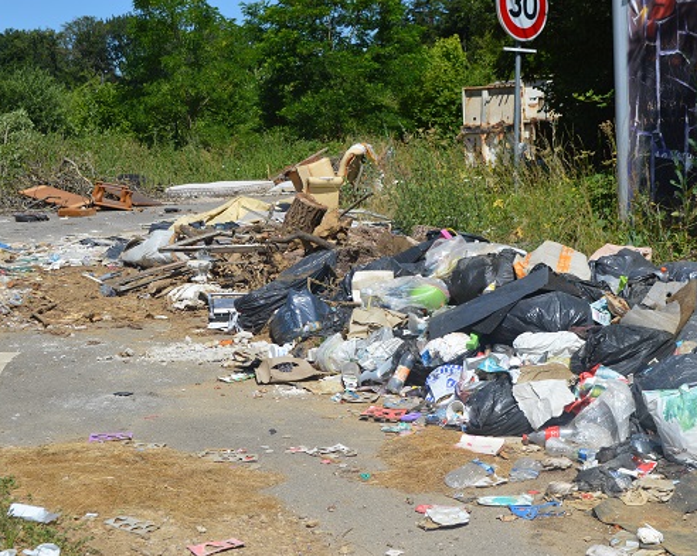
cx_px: 422
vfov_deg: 24.6
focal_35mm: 62
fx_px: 1278
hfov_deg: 30.4
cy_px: 276
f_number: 9
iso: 100
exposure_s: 1/320
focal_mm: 36
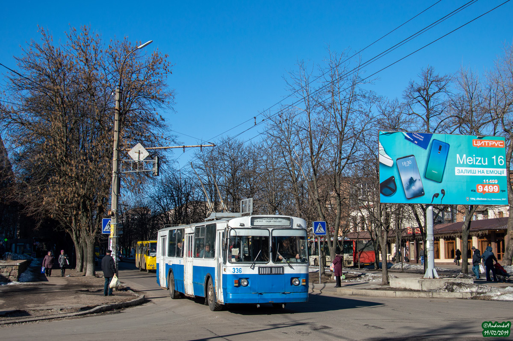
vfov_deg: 31.8
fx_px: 598
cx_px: 256
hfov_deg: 46.4
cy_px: 170
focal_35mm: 42
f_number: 7.1
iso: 100
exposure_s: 1/800
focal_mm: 28
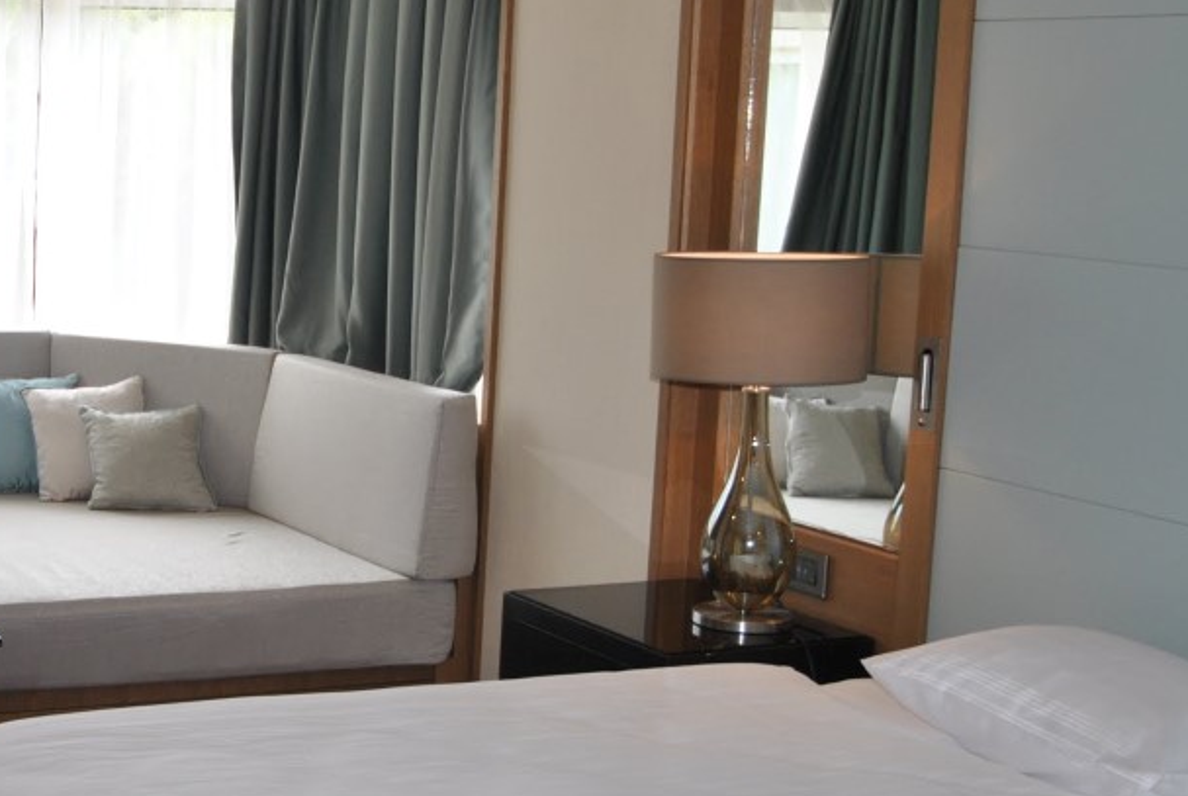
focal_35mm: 68
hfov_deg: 29.0
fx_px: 2248
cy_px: 493
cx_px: 251
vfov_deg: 20.1
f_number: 4.5
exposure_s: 1/60
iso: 200
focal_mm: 24
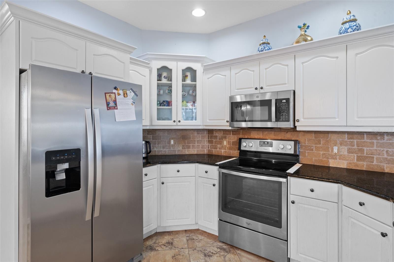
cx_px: 197
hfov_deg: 90.0
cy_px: 131
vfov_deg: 67.4
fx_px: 197
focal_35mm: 18
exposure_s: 2.5
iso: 320
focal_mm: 18
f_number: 8
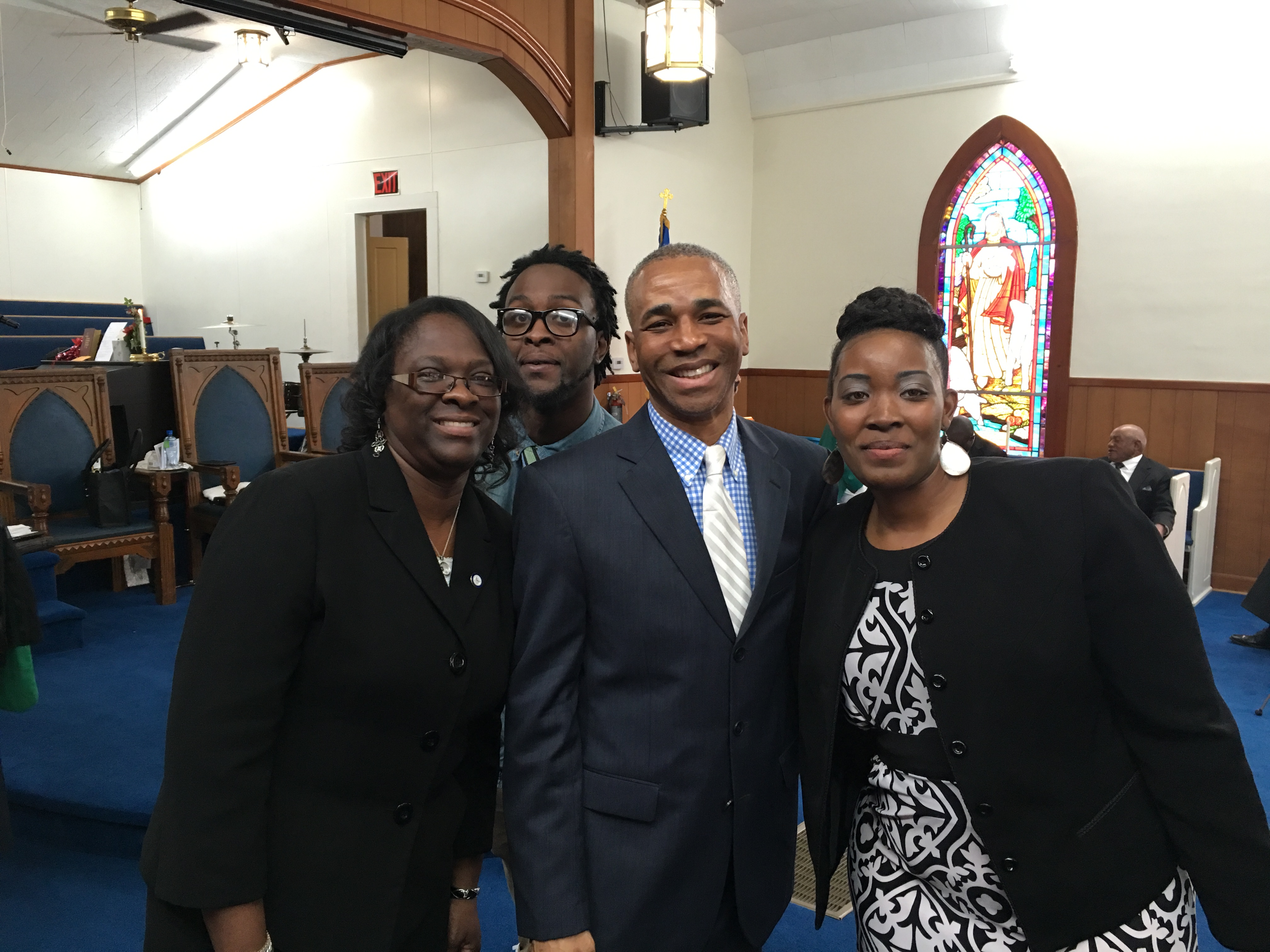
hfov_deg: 61.7
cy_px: 476
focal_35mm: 29
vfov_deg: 48.2
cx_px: 635
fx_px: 1064
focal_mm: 4.15
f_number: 2.2
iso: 64
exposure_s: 1/15
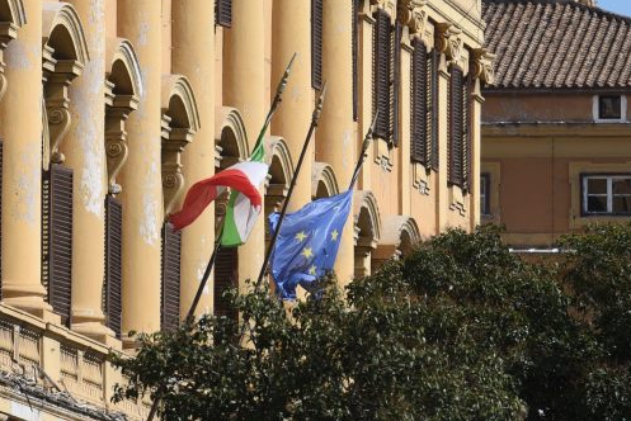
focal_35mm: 483
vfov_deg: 2.8
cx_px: 130
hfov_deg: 4.3
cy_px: 12
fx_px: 8470
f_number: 10
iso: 400
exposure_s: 1/1250
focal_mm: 200
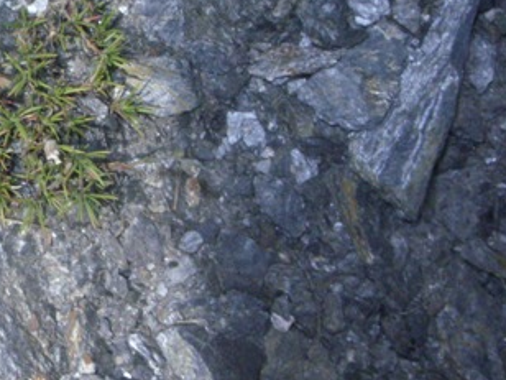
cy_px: 47
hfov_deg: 19.4
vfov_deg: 15.2
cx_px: -82
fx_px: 1403
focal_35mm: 96
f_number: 4.9
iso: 400
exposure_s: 1/2000
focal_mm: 6.3
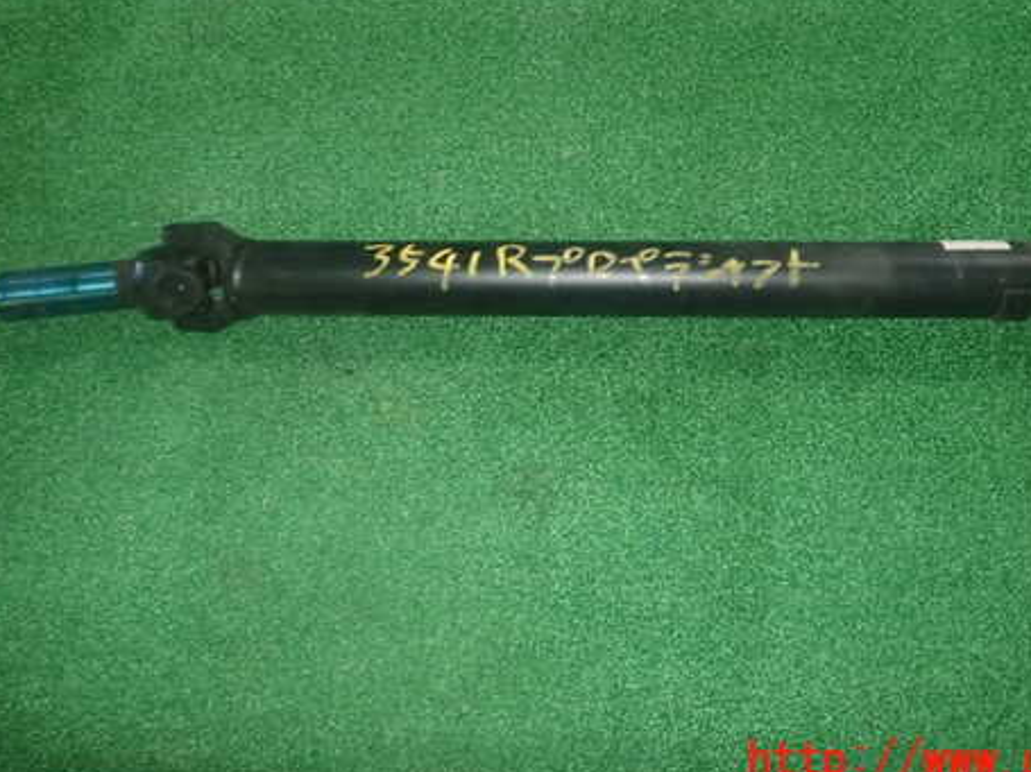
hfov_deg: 55.2
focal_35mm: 33
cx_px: 580
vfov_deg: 42.5
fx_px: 983
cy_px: 281
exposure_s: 1/30
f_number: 5.6
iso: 500
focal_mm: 4.5
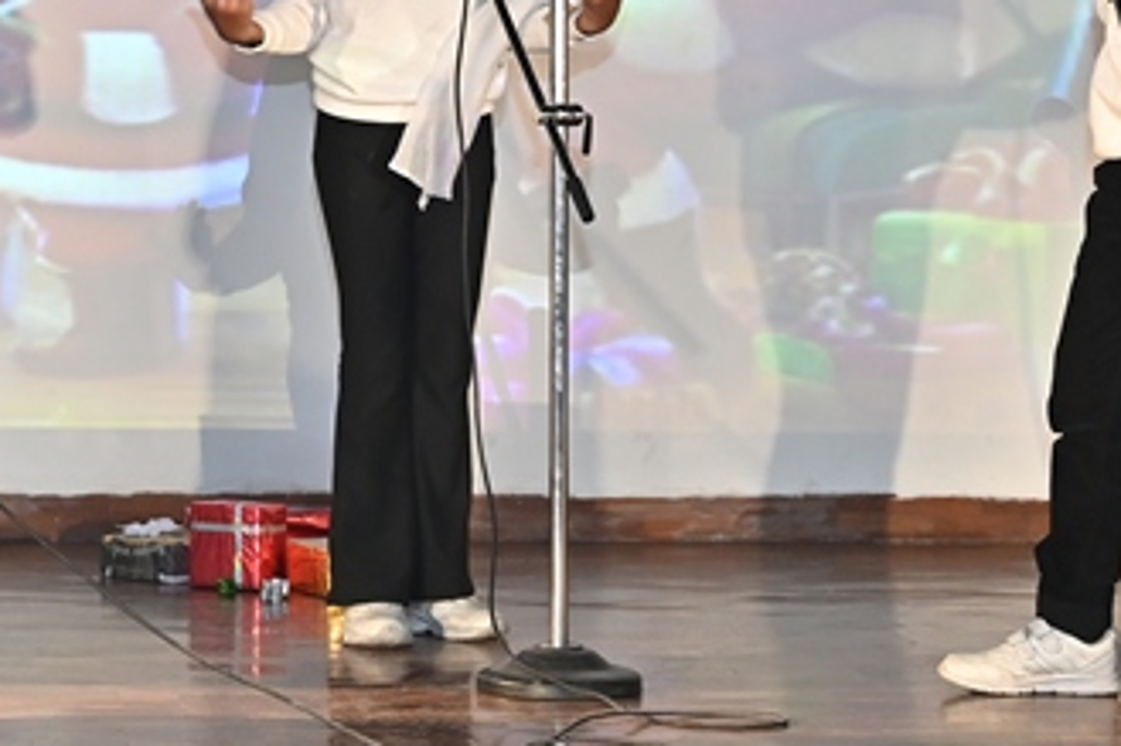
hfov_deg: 14.4
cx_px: 3
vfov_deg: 9.8
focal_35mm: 140
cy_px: 131
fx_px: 4357
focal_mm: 45
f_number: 4
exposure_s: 1/125
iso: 800
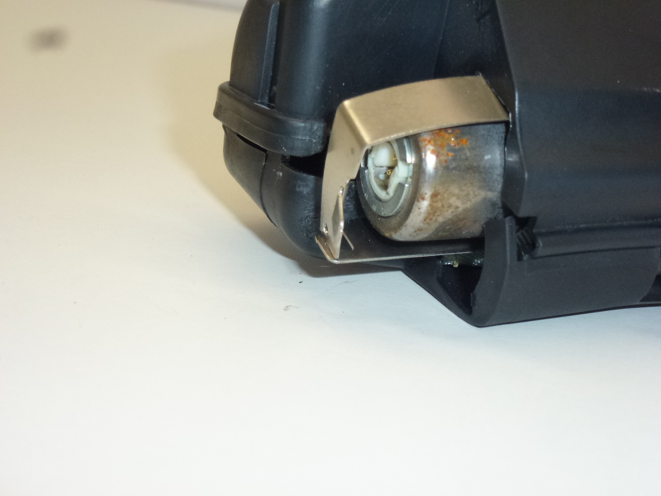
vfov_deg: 25.7
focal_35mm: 57
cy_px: 248
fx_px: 1088
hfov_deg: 33.8
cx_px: 330
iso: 400
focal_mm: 10.1
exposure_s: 1/200
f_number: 4.4
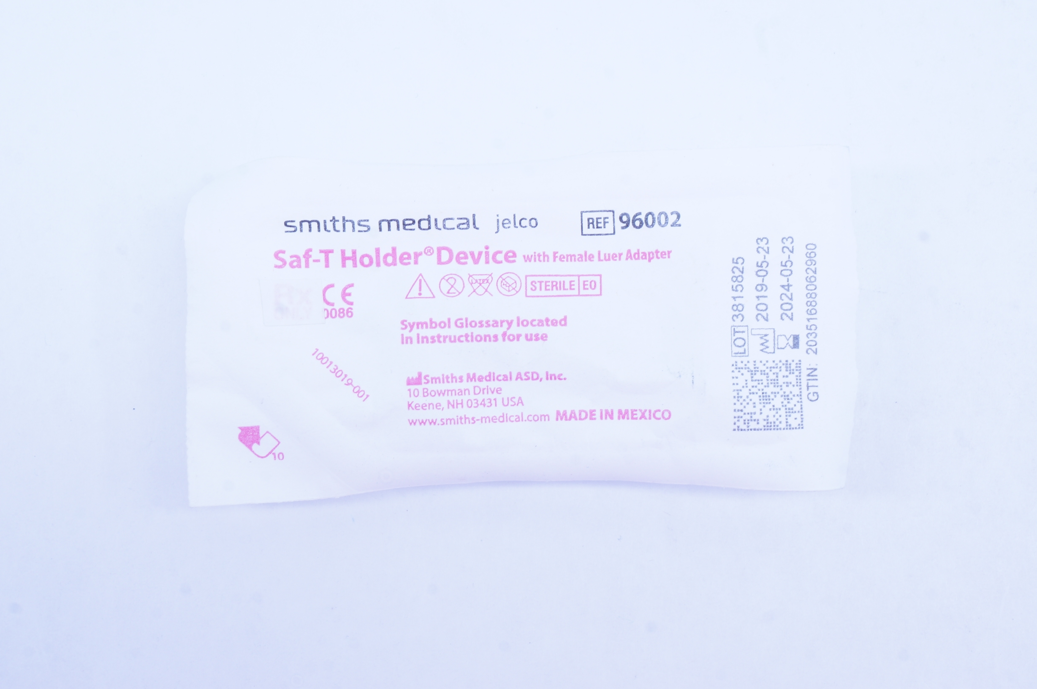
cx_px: 518
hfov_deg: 27.0
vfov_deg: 18.1
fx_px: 2158
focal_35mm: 75
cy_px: 344
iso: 400
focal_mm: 50
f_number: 14
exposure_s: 1/13
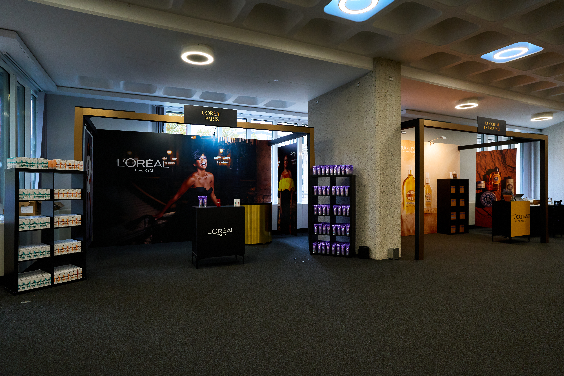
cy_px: 188
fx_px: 313
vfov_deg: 61.9
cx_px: 282
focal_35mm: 20
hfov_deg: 84.0
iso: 2000
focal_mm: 20
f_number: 4
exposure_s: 1/250
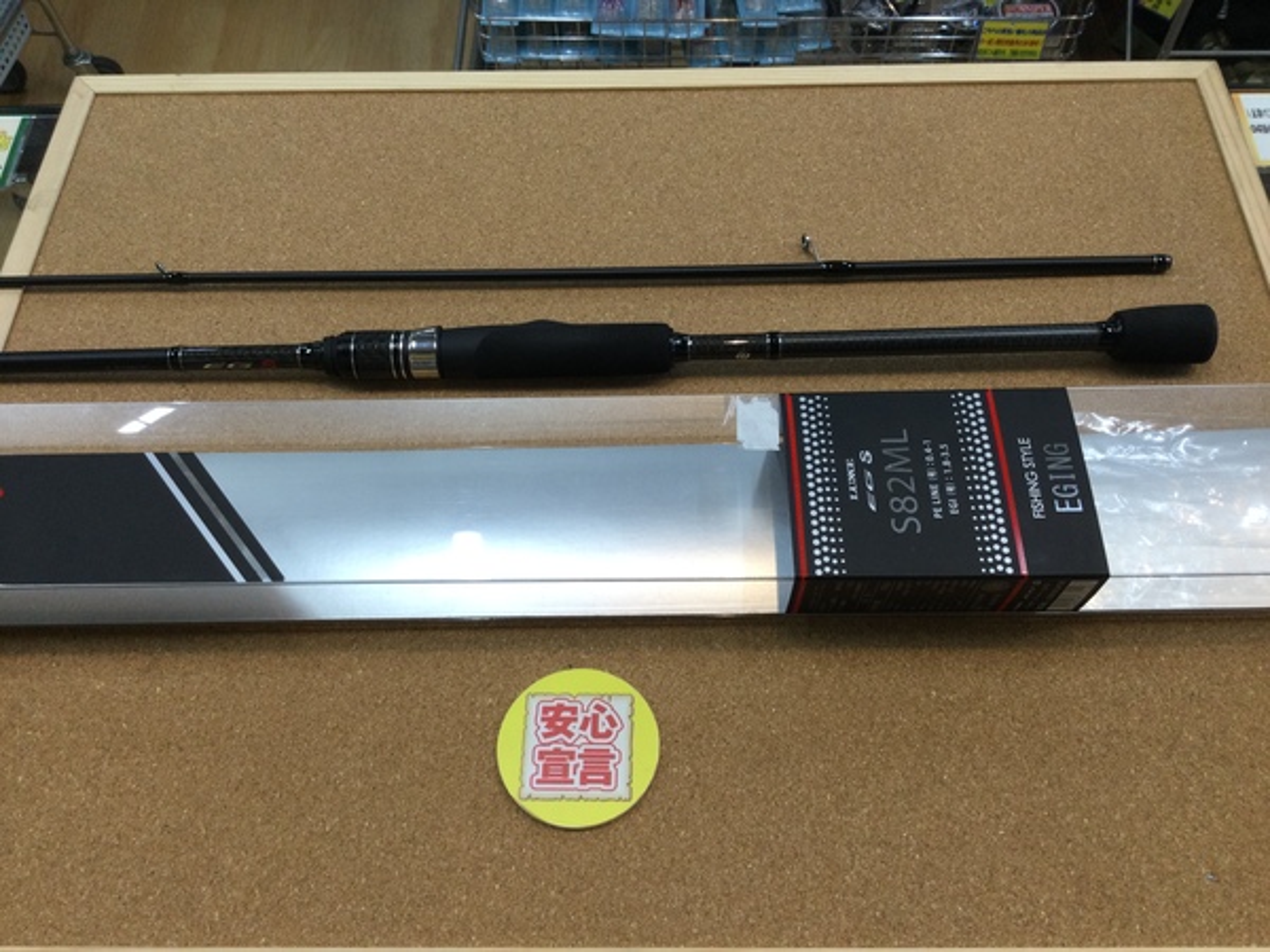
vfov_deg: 45.4
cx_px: 635
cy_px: 476
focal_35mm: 31
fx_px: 1137
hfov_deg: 58.4
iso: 25
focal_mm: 3.3
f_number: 2.4
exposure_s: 1/40
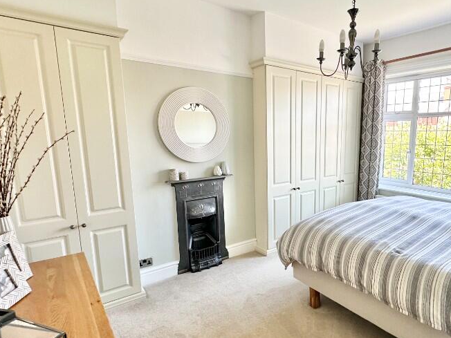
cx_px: 279
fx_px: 287
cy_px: 180
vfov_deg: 61.0
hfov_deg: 75.2
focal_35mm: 22
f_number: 2.2
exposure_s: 1/99
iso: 100
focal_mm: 2.22
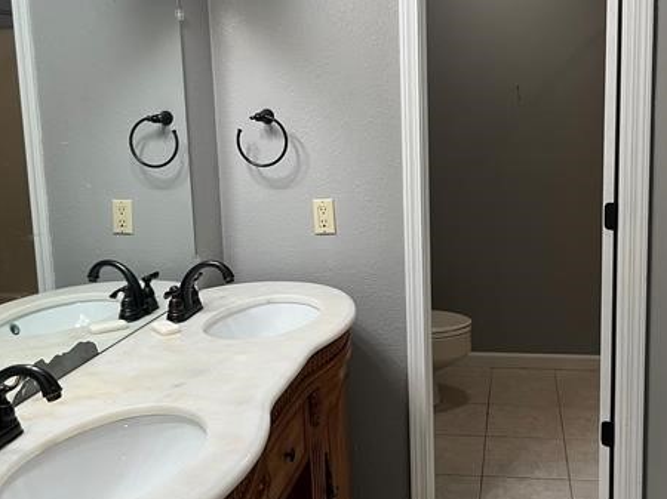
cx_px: 424
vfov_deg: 38.5
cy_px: 201
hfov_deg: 49.6
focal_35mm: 37
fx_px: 713
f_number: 1.6
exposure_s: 1/60
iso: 80
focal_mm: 5.1
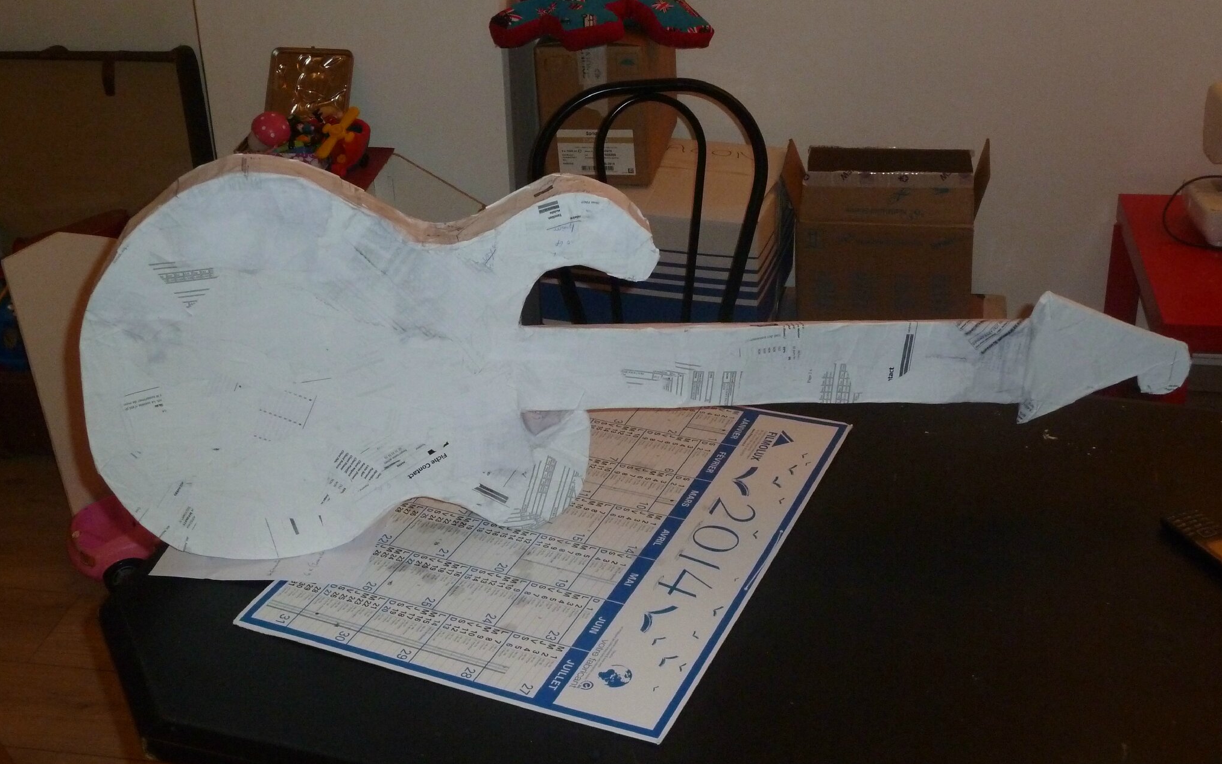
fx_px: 1499
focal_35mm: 45
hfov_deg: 44.4
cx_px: 606
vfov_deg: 28.6
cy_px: 357
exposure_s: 1/25
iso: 400
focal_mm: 6.9
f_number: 3.7
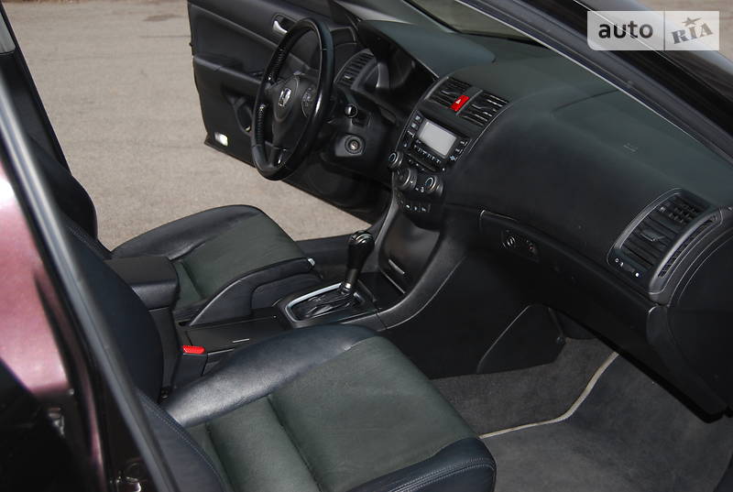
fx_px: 918
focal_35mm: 45
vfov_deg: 30.0
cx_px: 366
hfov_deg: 43.5
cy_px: 246
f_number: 4.2
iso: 200
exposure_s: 1/60
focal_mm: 30
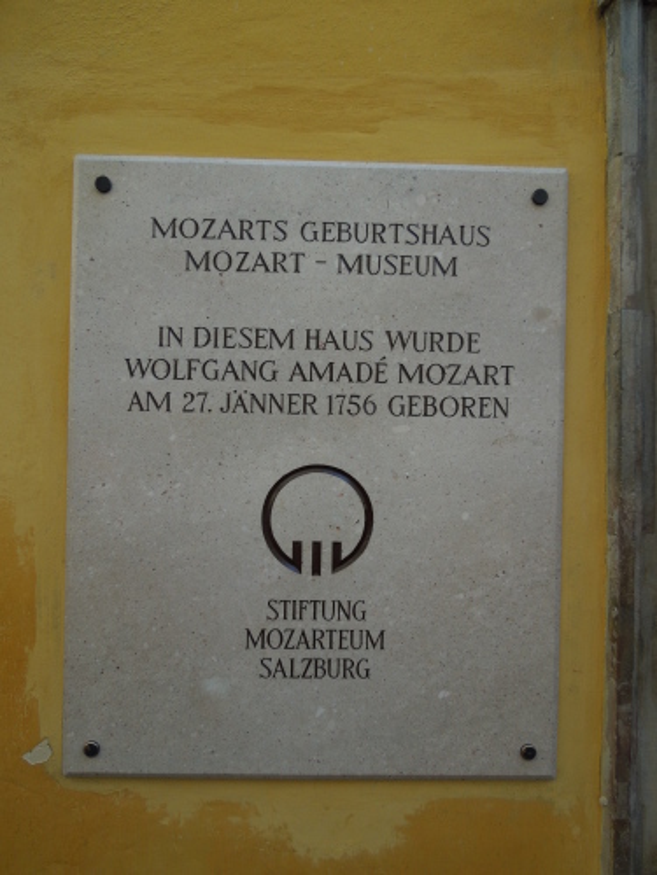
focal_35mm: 25
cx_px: 328
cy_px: 438
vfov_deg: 69.4
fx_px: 633
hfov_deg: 54.9
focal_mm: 4.5
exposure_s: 1/250
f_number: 3.3
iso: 100
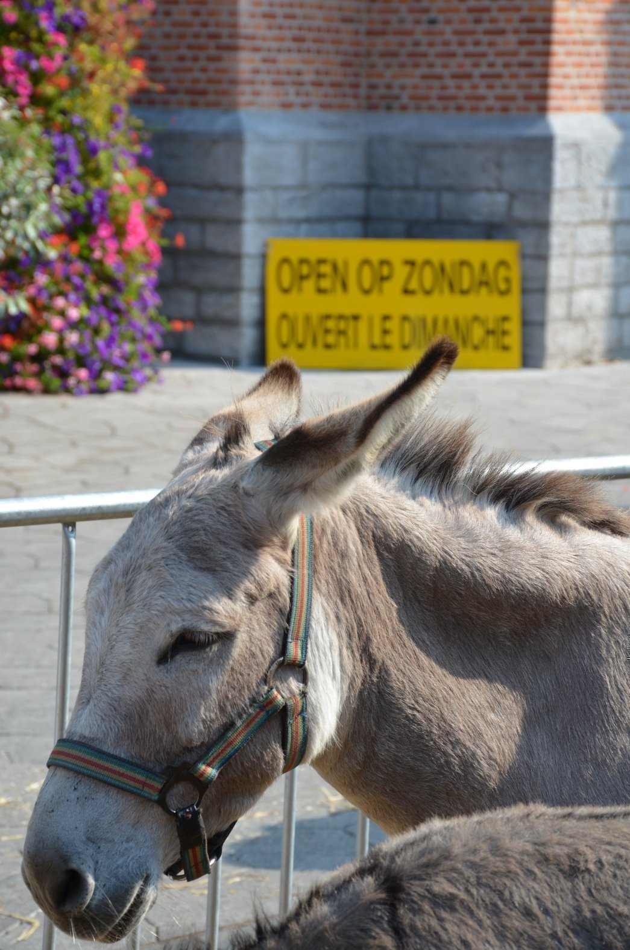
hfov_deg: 12.1
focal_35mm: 112
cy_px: 475
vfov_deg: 18.2
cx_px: 315
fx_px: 2965
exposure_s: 1/250
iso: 160
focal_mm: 75
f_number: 8
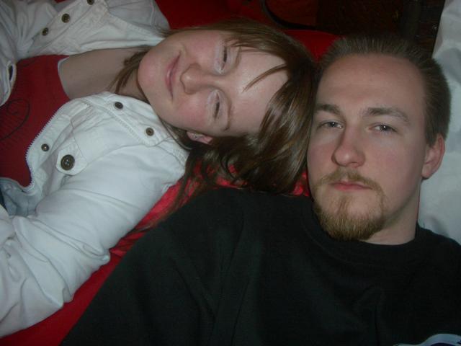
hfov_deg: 52.6
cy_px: 173
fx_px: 466
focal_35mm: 35
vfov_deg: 40.7
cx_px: 230
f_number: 2.6
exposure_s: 1/60
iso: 100
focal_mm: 5.8
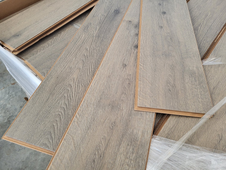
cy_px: 85
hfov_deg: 67.3
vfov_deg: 53.1
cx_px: 113
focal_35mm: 26
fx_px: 170
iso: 250
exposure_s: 1/120
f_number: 1.8
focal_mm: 5.4
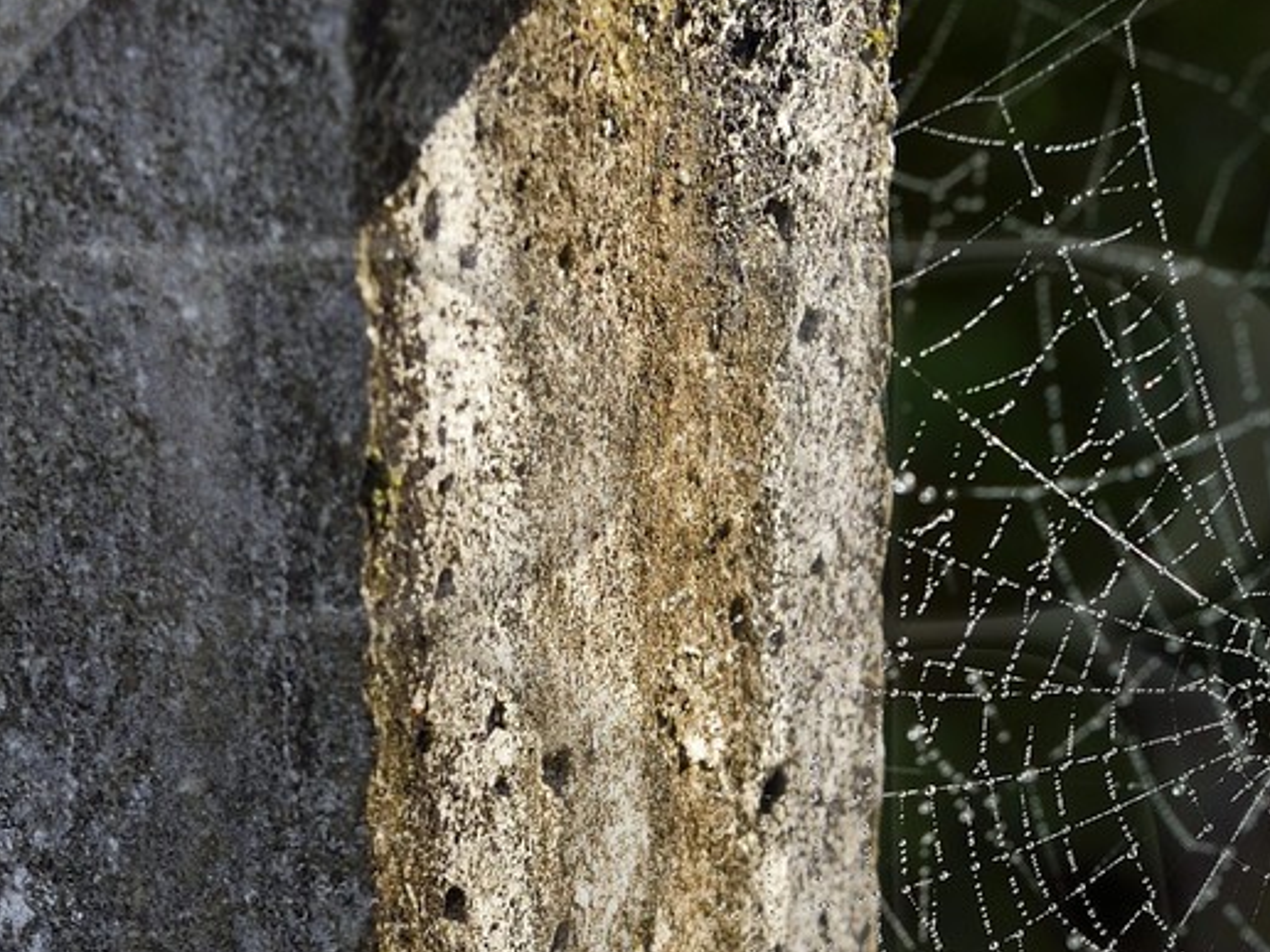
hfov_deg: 11.4
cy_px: 649
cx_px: 726
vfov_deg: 8.6
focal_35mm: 173
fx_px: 6347
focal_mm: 58
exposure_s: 1/200
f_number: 9
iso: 200
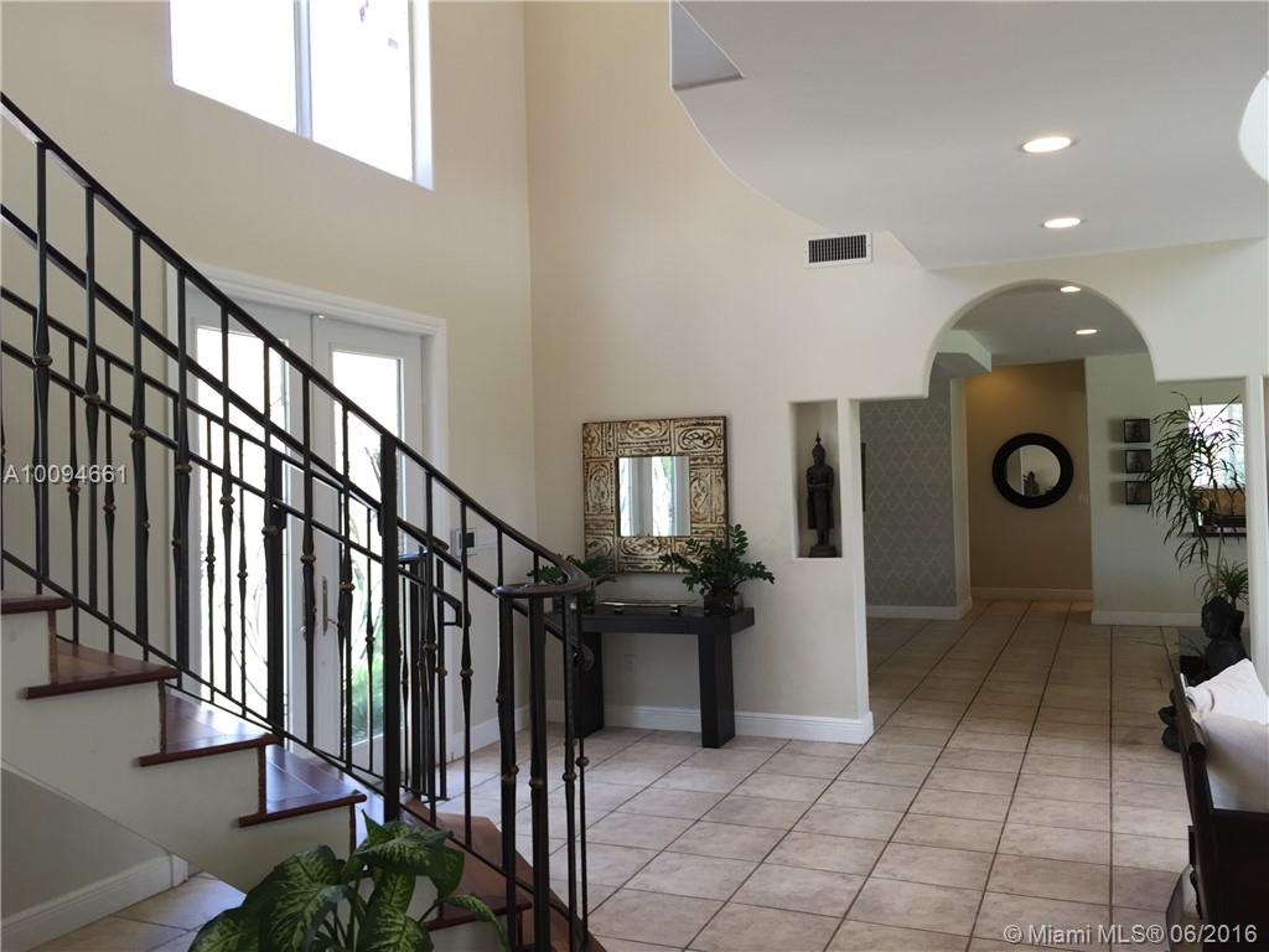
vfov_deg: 48.2
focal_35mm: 29
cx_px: 634
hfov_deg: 61.7
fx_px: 1063
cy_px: 476
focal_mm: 4.15
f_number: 2.2
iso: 40
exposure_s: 1/60
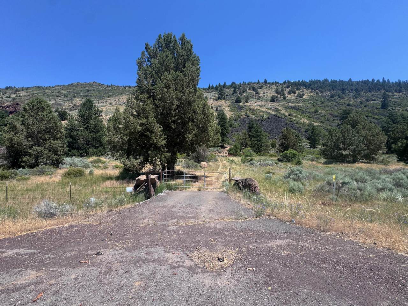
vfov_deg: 85.7
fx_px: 165
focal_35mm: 14
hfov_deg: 102.1
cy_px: 153
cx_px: 204
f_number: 2.2
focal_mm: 2.22
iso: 40
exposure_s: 1/1236
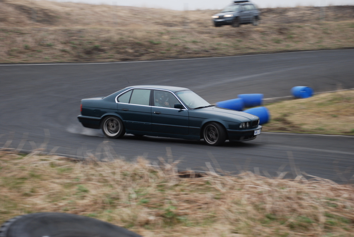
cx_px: 177
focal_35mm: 75
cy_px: 118
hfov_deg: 27.0
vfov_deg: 18.2
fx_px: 738
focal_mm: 50
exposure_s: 1/60
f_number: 5
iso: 200
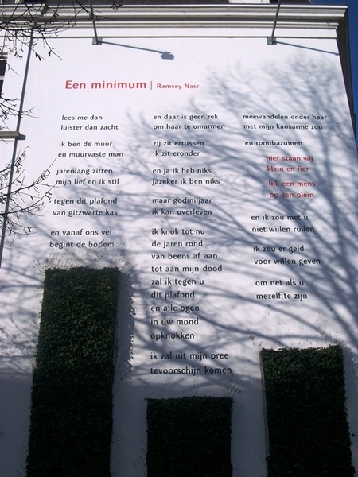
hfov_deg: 36.0
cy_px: 238
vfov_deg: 46.8
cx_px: 179
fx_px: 552
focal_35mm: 40
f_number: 9.9
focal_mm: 7.1
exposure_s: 1/160
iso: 80
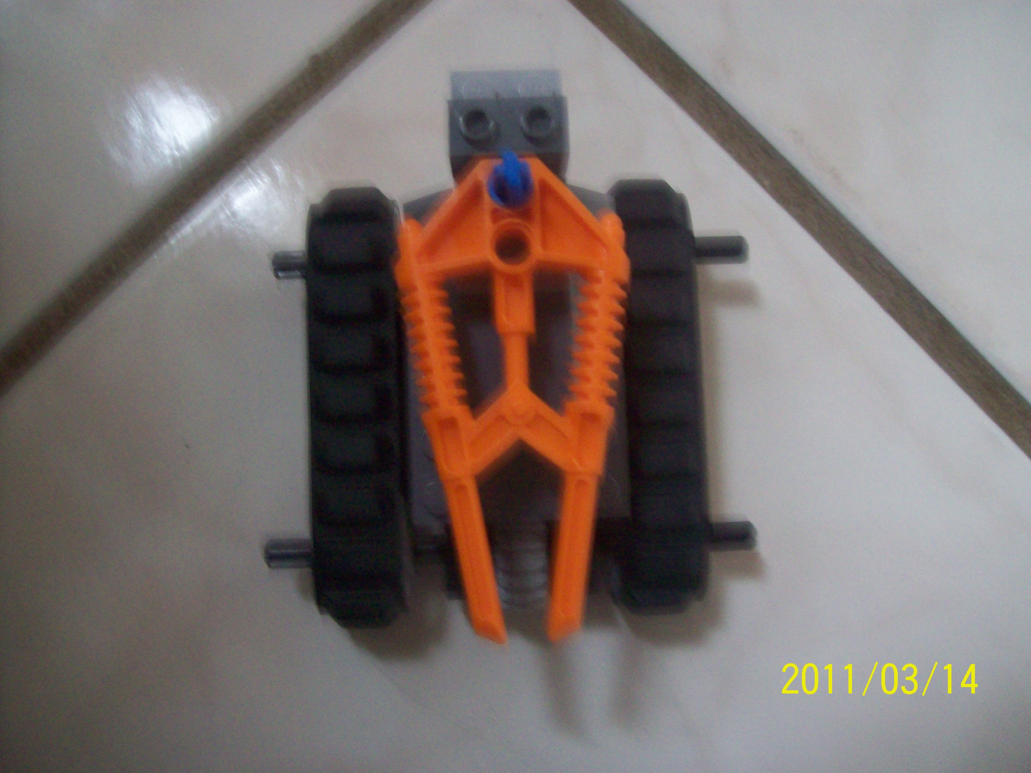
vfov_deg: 39.7
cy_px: 386
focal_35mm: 36
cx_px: 516
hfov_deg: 51.4
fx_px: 1072
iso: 200
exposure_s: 1/8
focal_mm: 6
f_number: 2.7
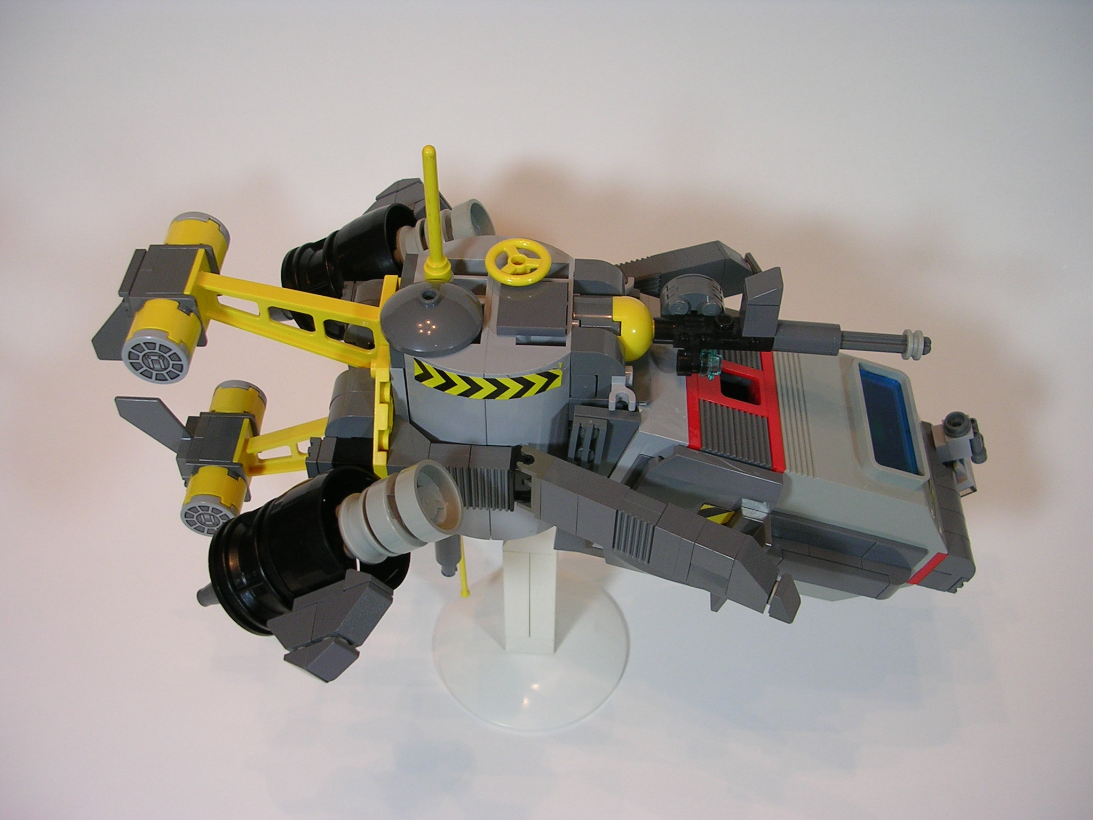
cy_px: 410
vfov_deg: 37.7
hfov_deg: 49.0
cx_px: 546
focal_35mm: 38
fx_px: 1200
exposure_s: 1/30
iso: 50
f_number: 2.8
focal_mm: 5.8
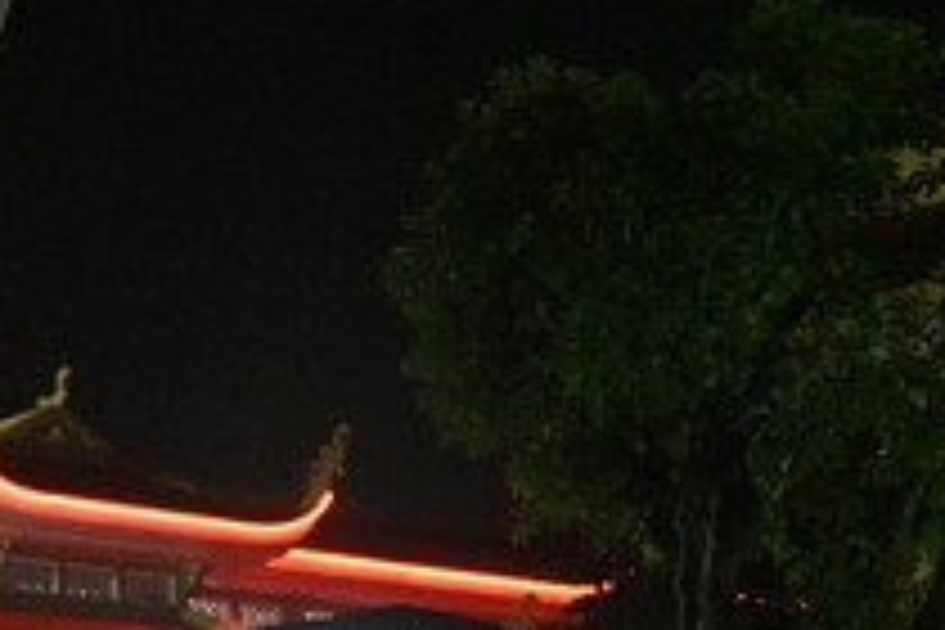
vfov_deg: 17.8
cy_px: 693
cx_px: -232
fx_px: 1942
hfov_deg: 24.4
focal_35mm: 74
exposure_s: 1/250
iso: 20000
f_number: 4.5
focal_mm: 24
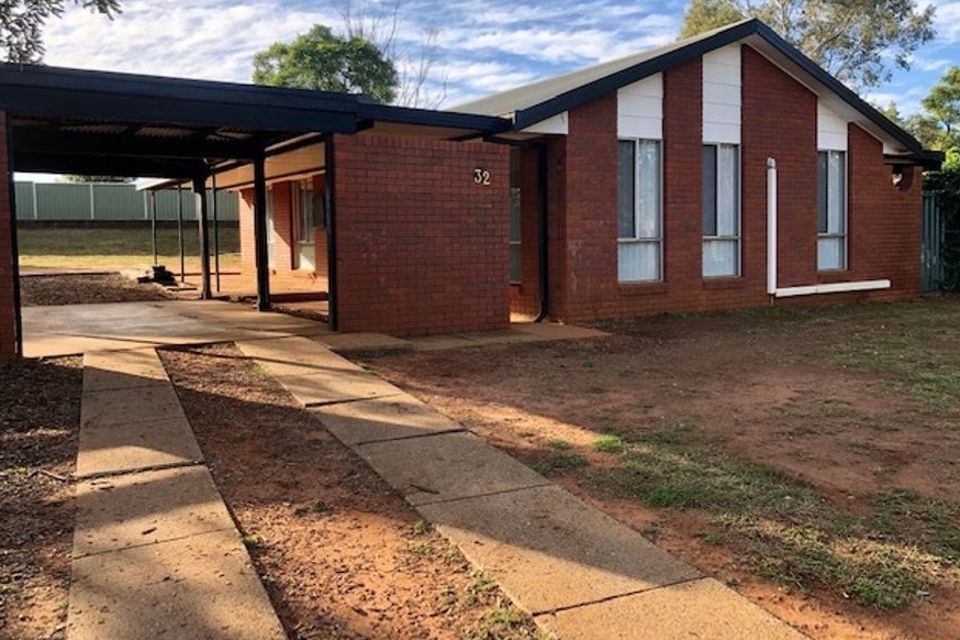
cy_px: 285
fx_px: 800
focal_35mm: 30
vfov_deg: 43.5
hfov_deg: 61.9
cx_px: 472
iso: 20
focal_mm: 4
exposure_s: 1/390
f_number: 1.8
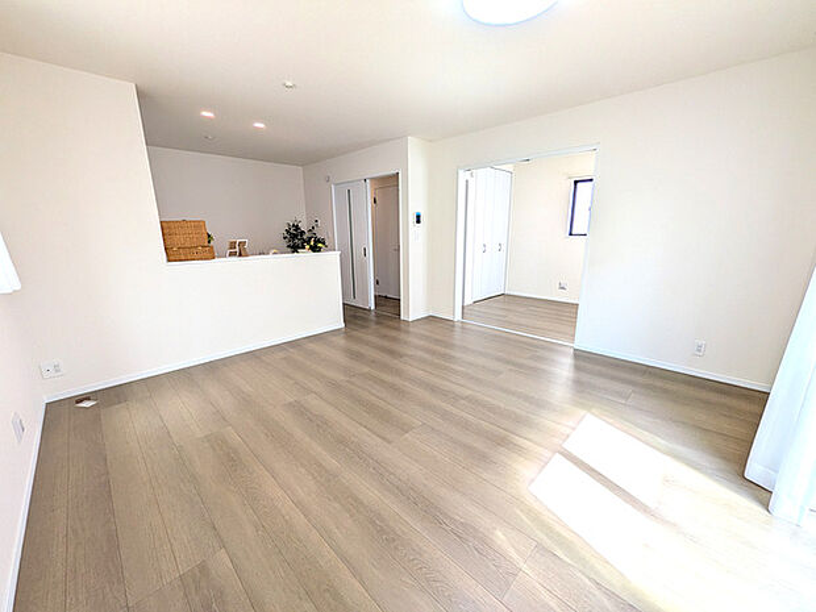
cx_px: 408
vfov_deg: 85.7
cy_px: 306
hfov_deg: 102.1
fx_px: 330
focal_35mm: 14
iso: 50
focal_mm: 1.83
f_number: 2.2
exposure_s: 1/184
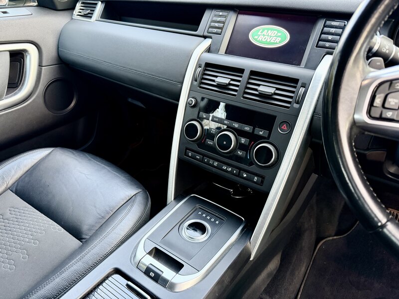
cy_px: 150
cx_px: 200
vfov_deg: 56.8
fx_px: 277
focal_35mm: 24
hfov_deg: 71.6
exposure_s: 1/60
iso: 500
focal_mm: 6.76
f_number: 1.78
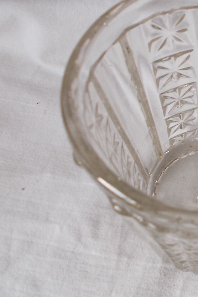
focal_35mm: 45
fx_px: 371
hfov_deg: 27.3
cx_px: 218
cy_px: 120
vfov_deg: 43.4
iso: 80
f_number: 3.2
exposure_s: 1/80
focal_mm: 4.6
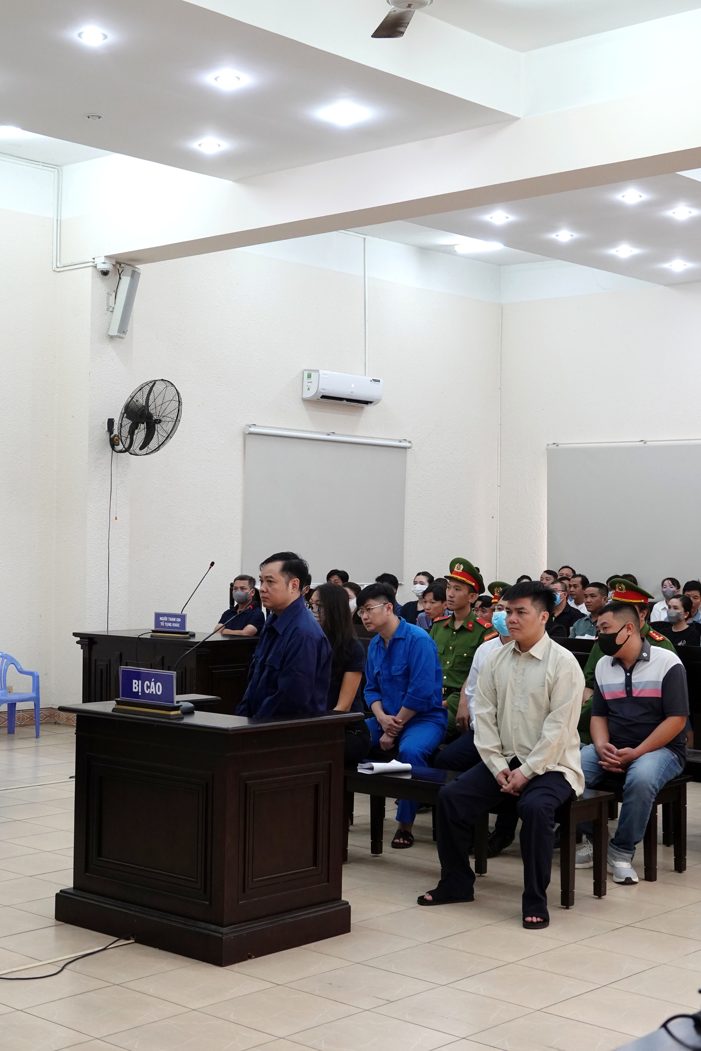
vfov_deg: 38.2
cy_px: 526
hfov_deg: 26.0
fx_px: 1519
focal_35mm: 52
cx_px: 350
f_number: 3.2
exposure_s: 1/60
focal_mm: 18.92
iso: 640
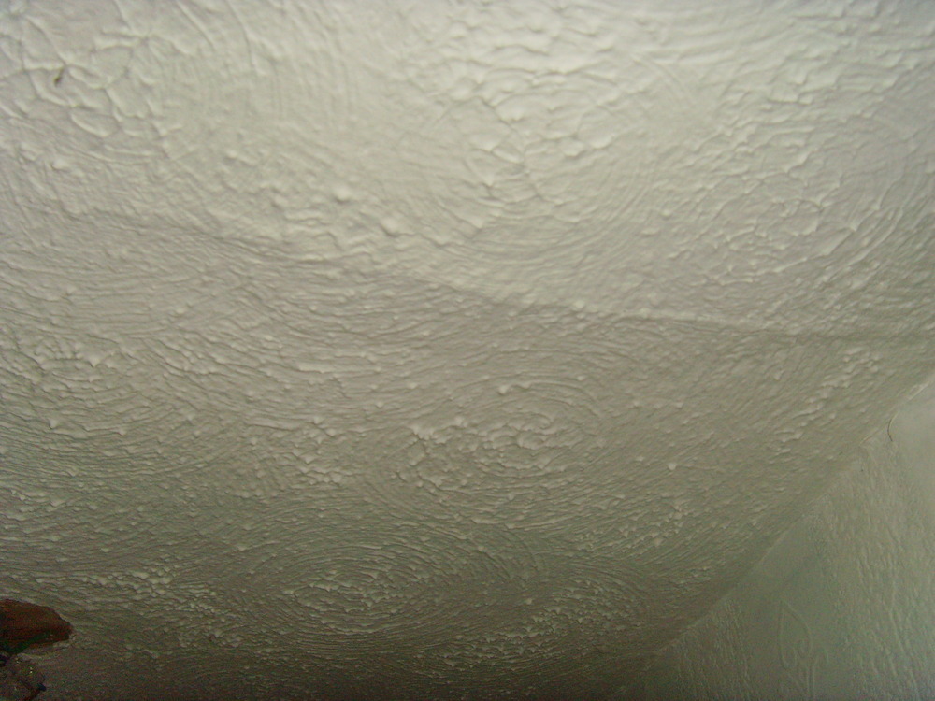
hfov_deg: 47.9
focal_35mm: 39
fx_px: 1053
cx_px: 468
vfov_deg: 36.8
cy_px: 350
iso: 200
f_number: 3.5
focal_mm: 6.6
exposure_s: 1/45
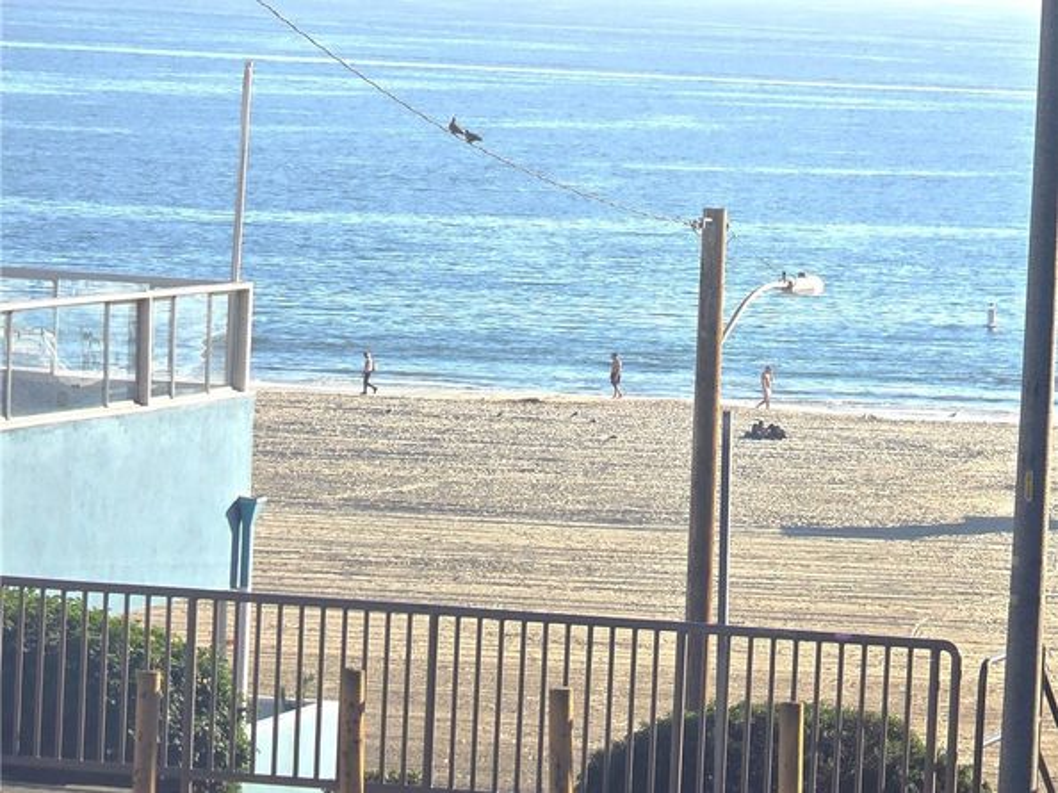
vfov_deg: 12.9
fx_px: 3513
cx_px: 529
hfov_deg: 17.1
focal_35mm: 115
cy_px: 396
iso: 64
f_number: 3.4
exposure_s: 1/715
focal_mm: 18.6
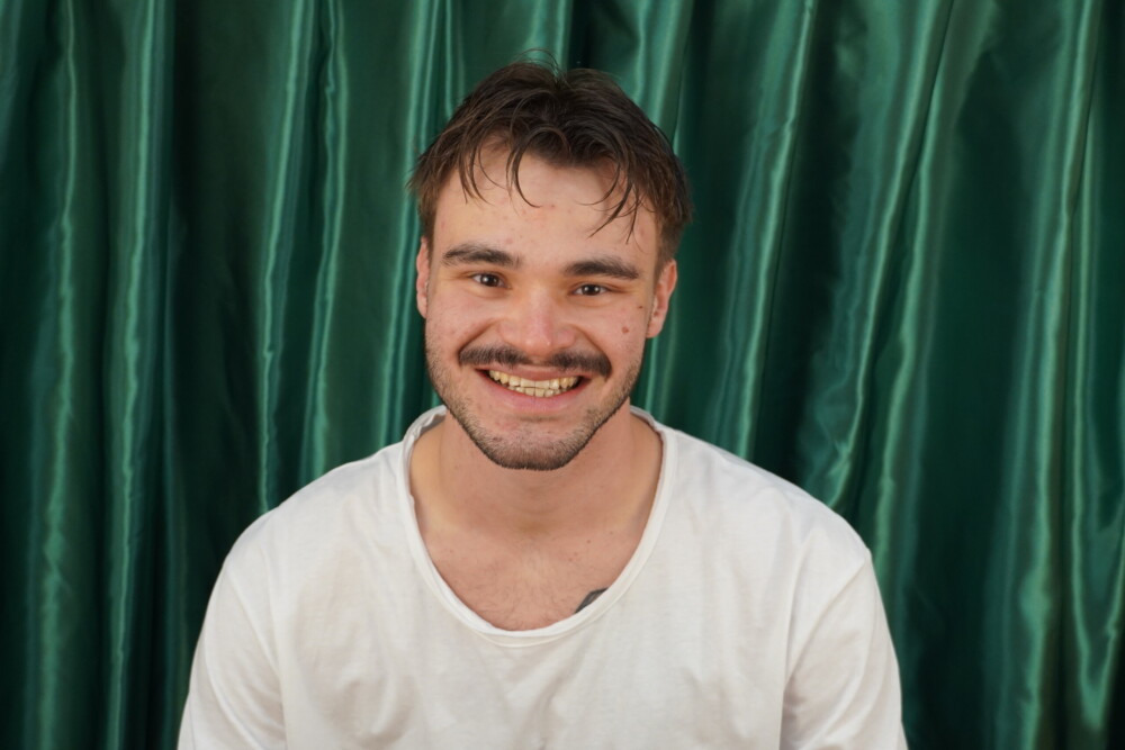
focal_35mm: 44
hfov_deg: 45.0
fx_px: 1359
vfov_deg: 30.9
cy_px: 375
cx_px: 562
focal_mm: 29
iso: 800
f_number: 4.5
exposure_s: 1/160
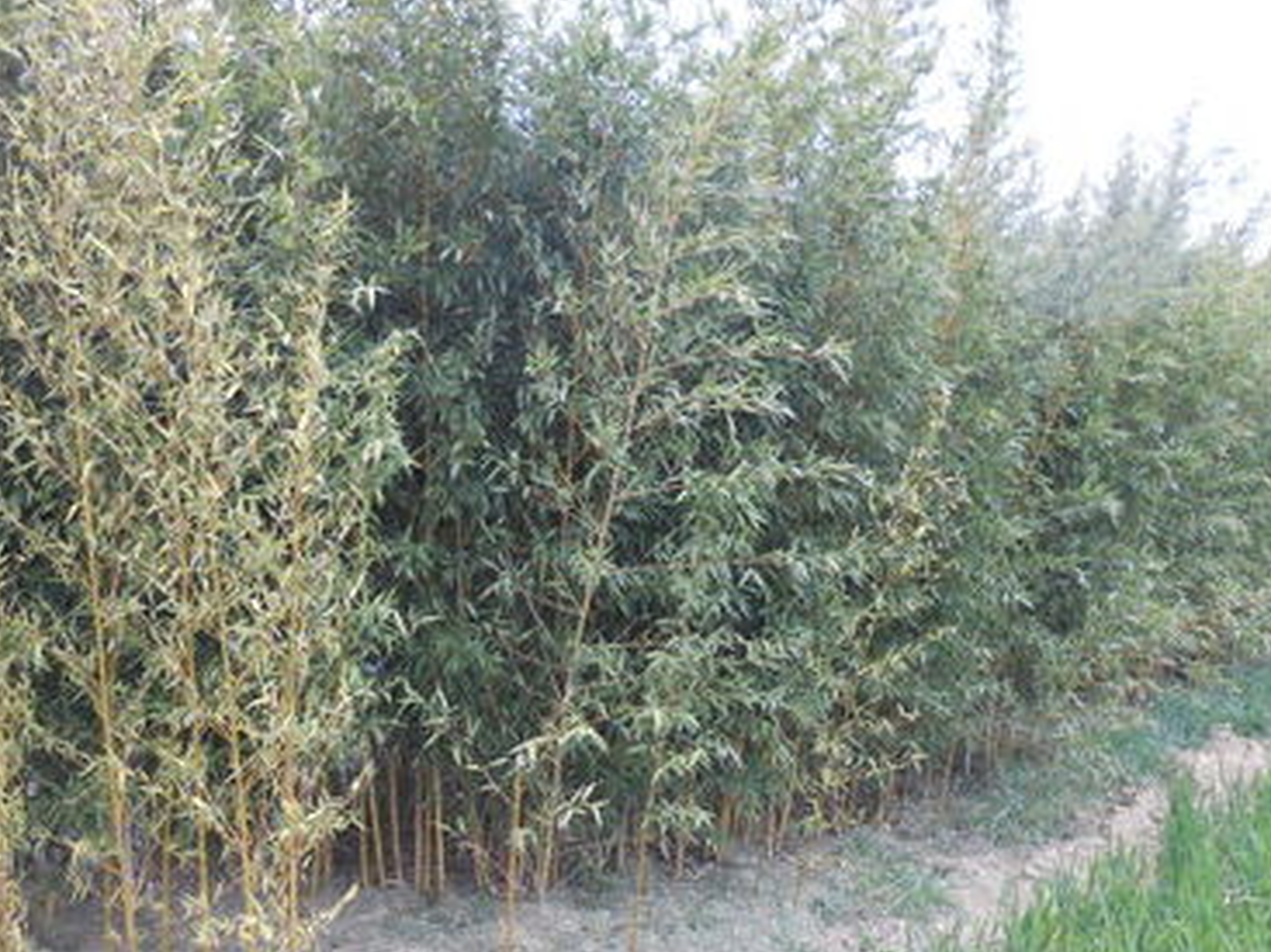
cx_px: 582
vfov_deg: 41.7
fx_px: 1248
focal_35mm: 34
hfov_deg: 53.9
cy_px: 533
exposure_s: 1/40
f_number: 3.5
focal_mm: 4.6
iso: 80
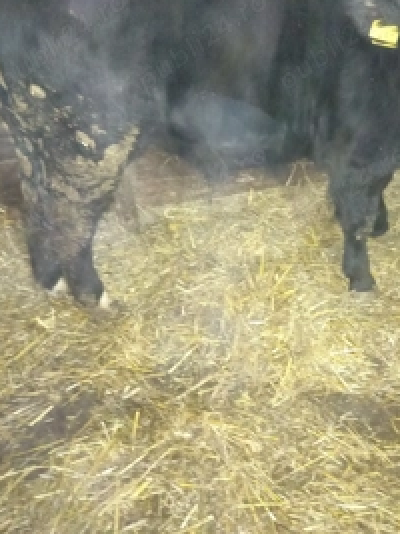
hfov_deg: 36.4
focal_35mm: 39
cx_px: 272
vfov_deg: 47.7
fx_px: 601
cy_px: 228
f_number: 1.8
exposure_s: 1/14.3
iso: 3390
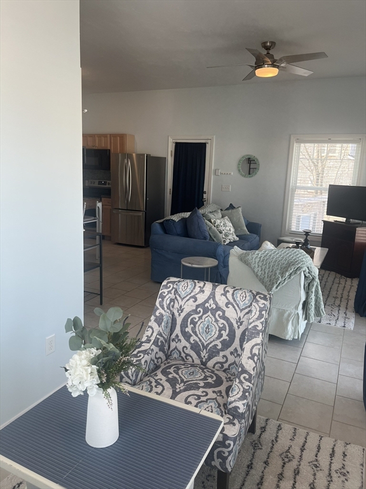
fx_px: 367
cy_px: 244
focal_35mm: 26
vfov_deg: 67.3
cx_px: 183
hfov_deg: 53.1
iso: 64
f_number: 1.6
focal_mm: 5.1
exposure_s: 1/120
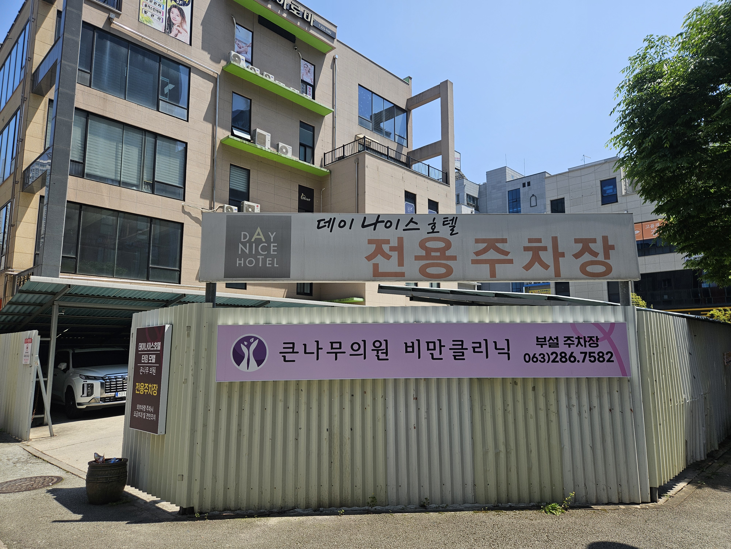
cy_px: 274
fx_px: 486
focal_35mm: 23
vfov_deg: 58.9
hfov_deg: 73.9
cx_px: 366
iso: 25
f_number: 1.8
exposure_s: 1/1839
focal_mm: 5.4
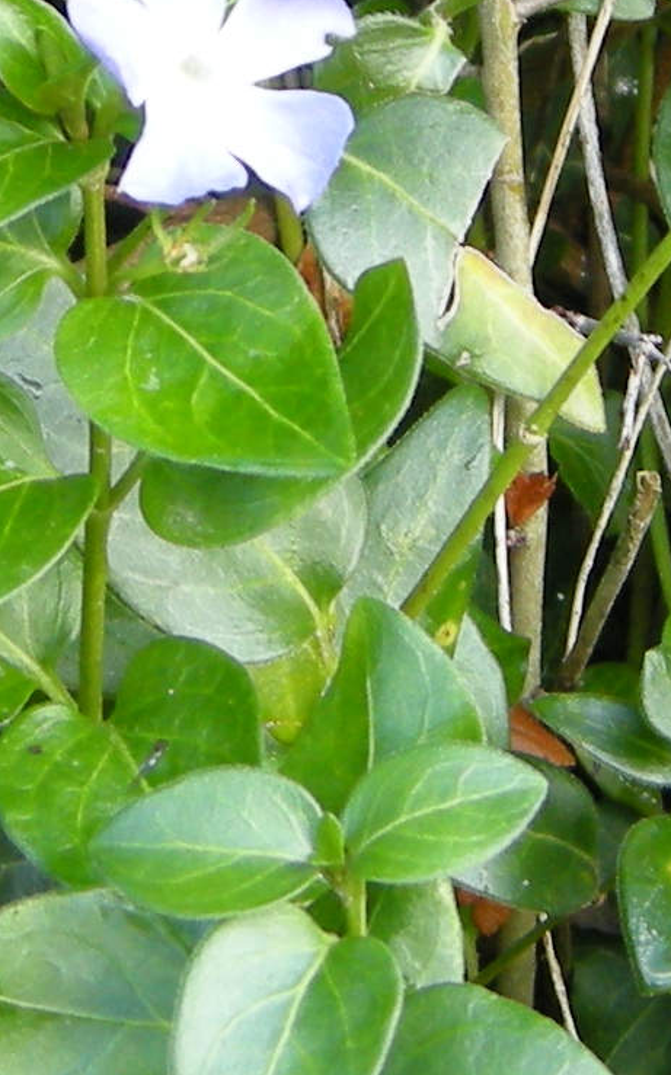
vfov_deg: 10.4
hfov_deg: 6.5
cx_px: 255
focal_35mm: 201
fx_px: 5883
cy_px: 173
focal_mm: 7.5
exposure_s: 1/50.3
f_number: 2.7
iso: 88
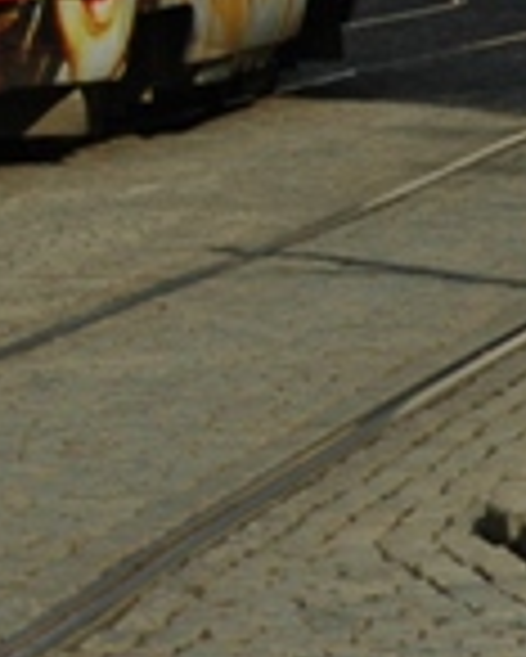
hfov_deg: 3.5
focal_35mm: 435
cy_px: -572
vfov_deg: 4.4
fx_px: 8456
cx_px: -769
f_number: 8
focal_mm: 50
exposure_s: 1/1250
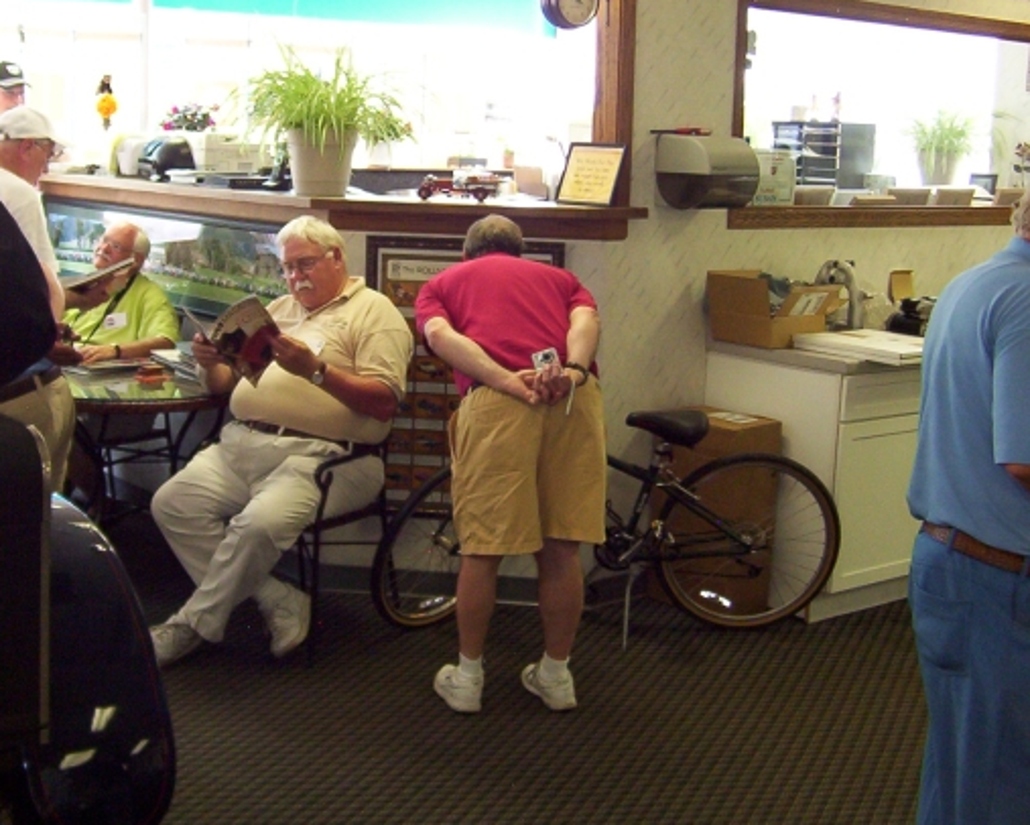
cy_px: 313
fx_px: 1525
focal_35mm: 50
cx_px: 392
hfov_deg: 37.1
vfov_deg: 30.2
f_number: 2.76
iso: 140
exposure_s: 1/30
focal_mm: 5.54
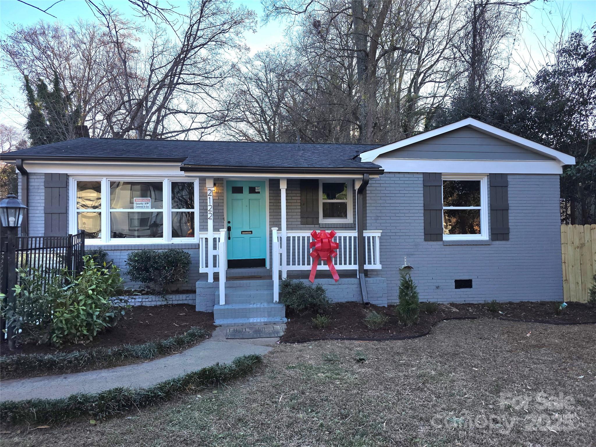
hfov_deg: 73.9
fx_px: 396
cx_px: 298
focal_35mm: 23
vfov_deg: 58.9
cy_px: 224
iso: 12
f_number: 1.7
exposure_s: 1/185
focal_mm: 6.3
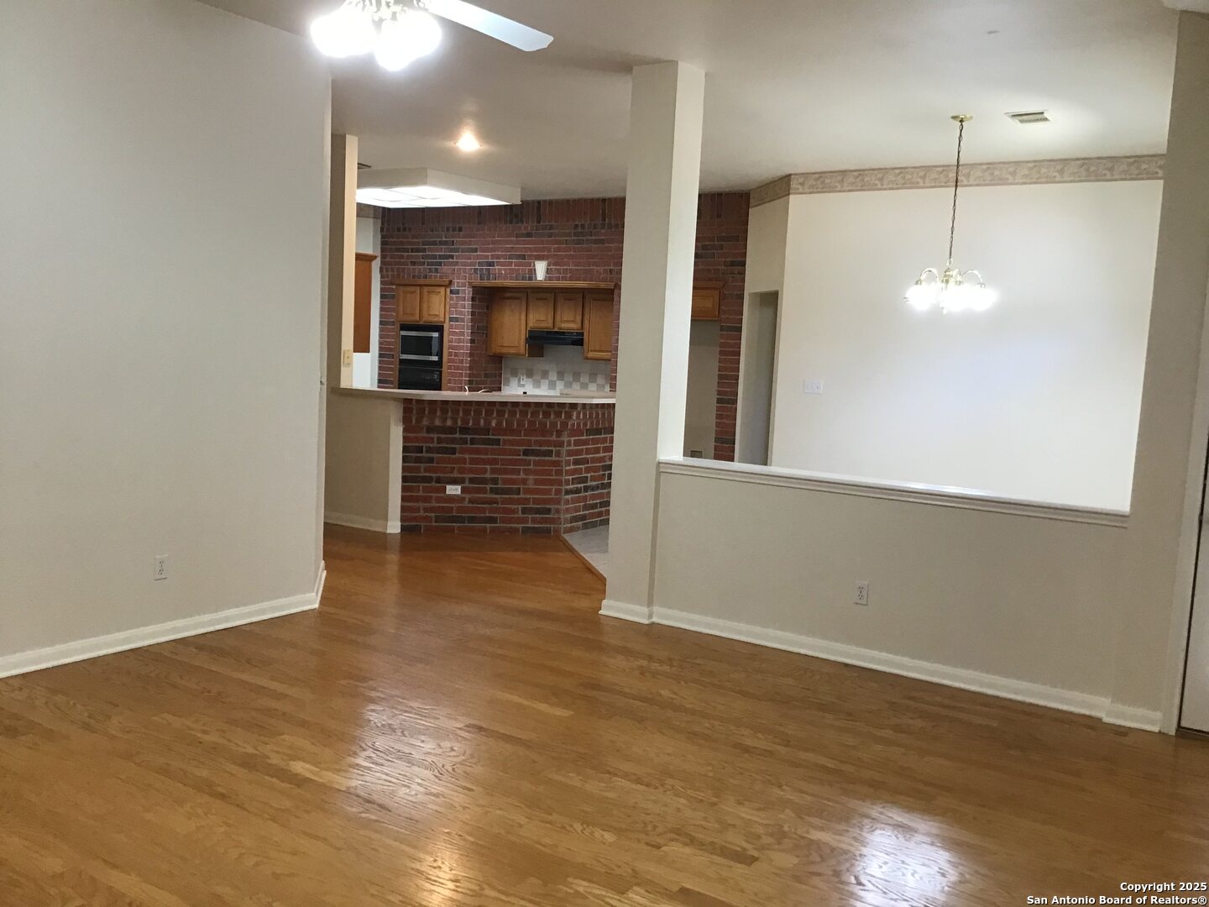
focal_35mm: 31
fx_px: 1083
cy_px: 454
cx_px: 604
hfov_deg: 58.4
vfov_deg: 45.4
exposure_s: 1/30
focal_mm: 3.3
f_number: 2.4
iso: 80
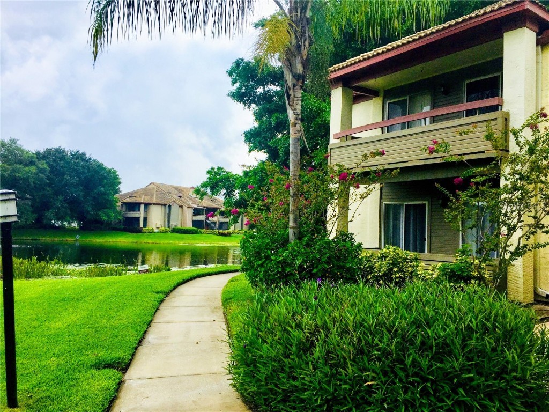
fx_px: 460
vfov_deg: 48.2
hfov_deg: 61.7
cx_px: 274
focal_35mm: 29
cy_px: 206
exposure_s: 1/807
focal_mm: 4.15
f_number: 2.2
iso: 32
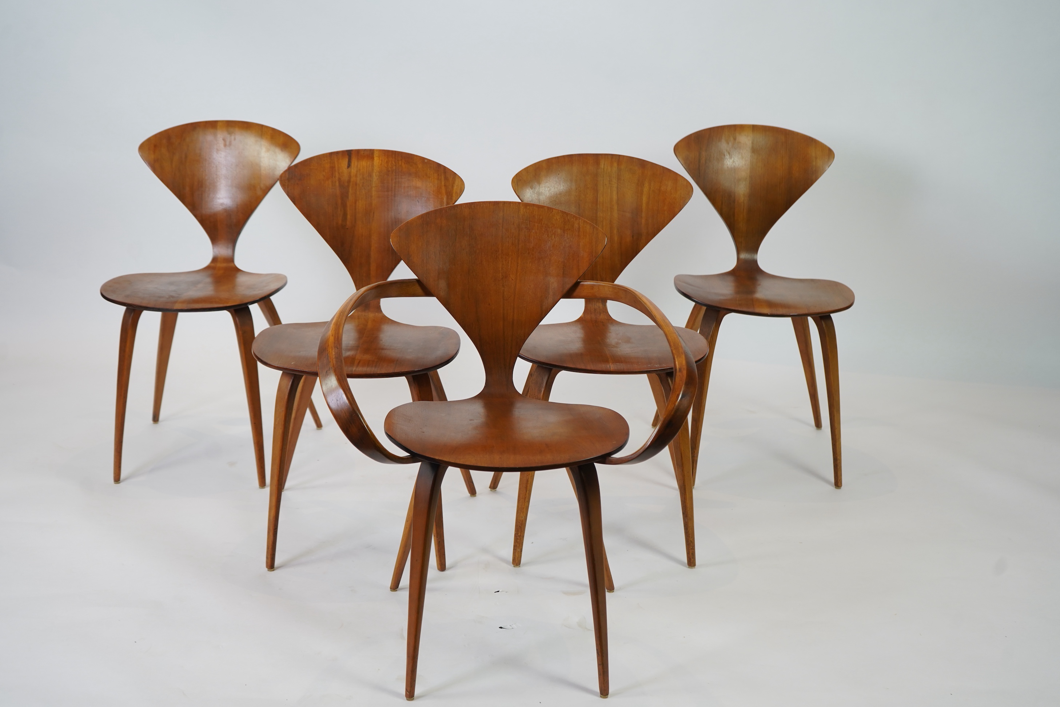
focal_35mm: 51
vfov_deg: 26.5
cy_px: 354
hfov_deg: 38.9
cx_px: 530
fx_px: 1502
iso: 640
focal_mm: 51
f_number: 4.5
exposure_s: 1/100
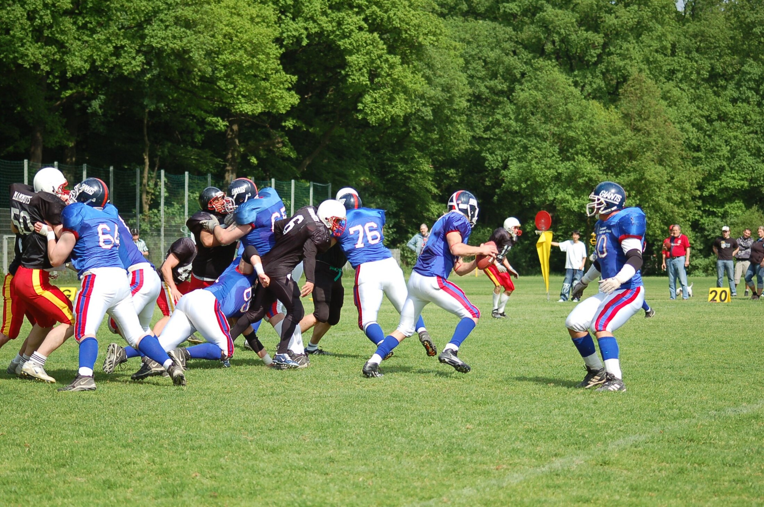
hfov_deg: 19.5
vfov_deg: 13.0
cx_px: 382
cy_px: 254
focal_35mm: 105
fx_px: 2224
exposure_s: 1/1000
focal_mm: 70
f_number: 4.5
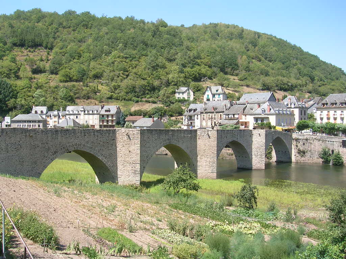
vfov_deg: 40.7
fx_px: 350
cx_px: 173
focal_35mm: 35
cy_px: 130
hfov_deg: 52.6
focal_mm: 5.4
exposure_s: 1/204
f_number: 4.8
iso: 50
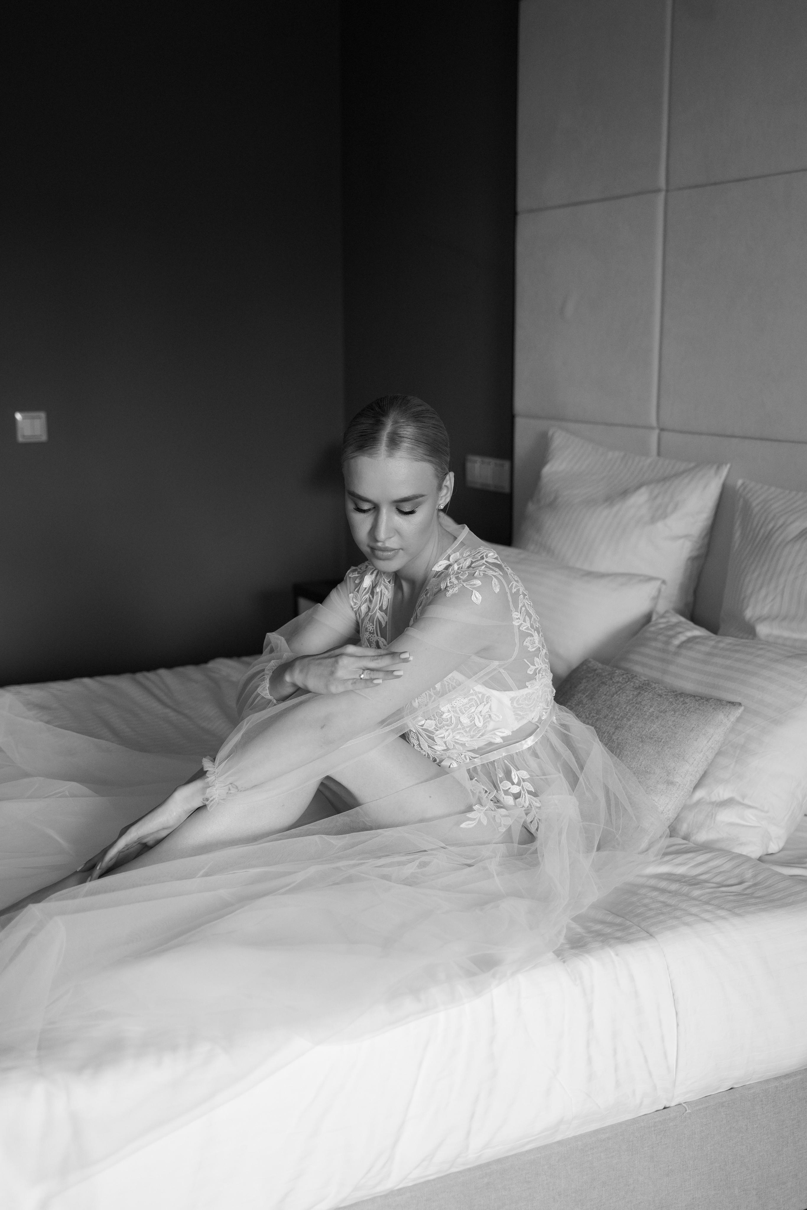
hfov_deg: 33.4
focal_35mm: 40
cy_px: 605
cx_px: 404
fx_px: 1345
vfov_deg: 48.5
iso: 1000
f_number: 2.8
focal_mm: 40
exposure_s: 1/500
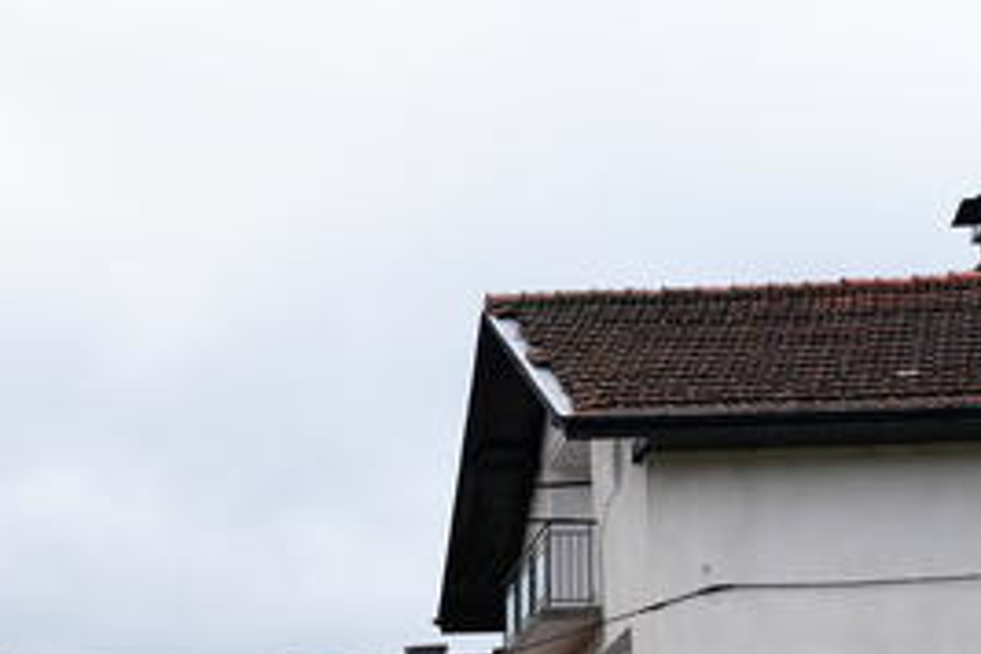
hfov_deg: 18.6
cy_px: 946
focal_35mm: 105
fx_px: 2861
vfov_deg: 12.5
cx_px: -154
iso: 100
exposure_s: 1/80
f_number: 5.6
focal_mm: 35
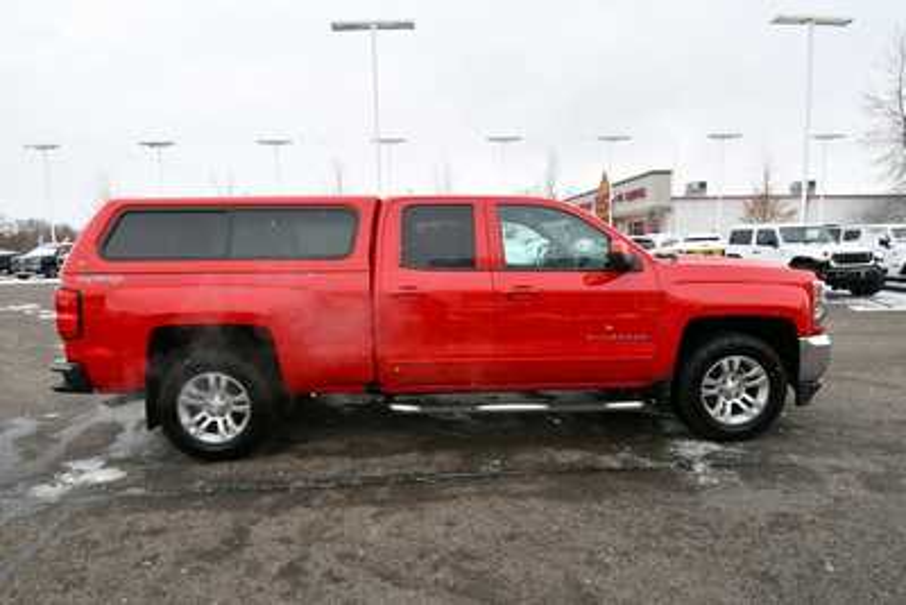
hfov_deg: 86.9
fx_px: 478
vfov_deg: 64.6
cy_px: 302
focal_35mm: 19
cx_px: 453
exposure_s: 1/250
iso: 200
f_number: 7.1
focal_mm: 13
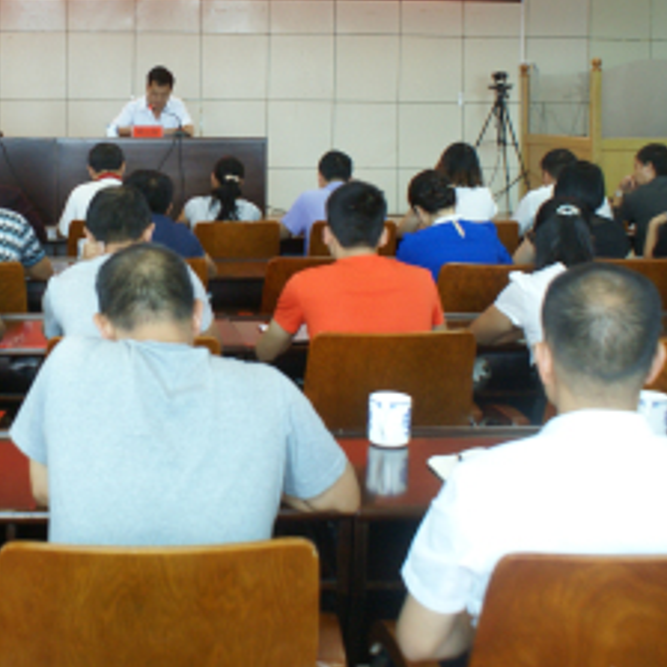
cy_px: 164
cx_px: 134
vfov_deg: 30.5
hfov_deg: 30.3
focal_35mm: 55
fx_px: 1199
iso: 400
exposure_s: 1/30
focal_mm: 18
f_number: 3.5
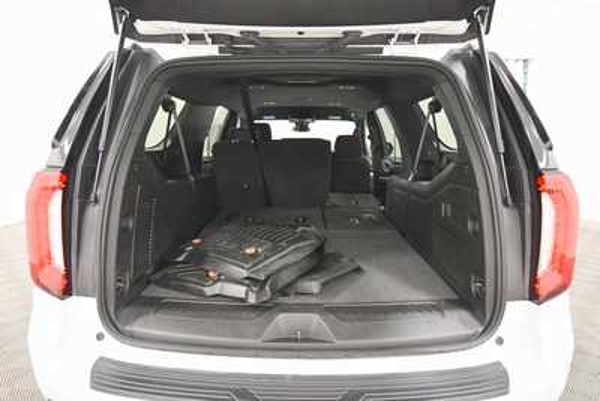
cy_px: 200
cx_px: 300
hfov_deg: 81.2
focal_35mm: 21
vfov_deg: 59.5
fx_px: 350
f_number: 5
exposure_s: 1/100
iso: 3200
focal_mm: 14
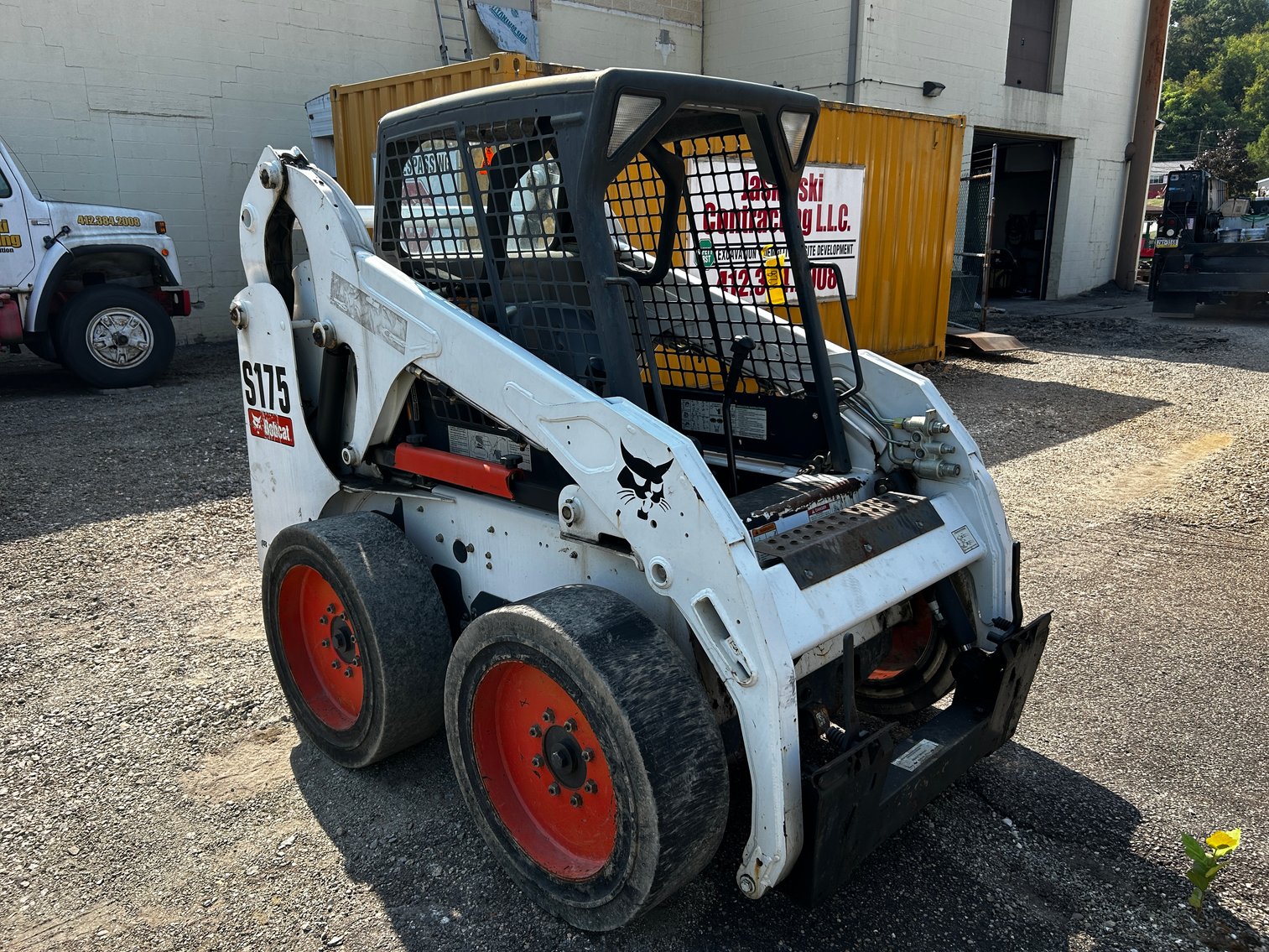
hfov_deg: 67.3
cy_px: 476
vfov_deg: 53.1
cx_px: 634
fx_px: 953
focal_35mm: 26
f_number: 1.5
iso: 50
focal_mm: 5.7
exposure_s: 1/1431
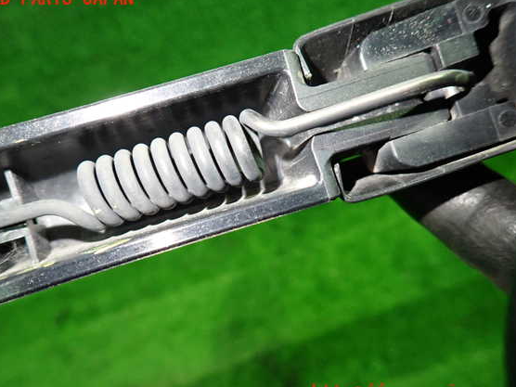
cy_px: 196
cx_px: 243
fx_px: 402
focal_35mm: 27
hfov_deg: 65.3
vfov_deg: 51.4
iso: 400
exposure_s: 1/30
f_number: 2
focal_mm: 4.5
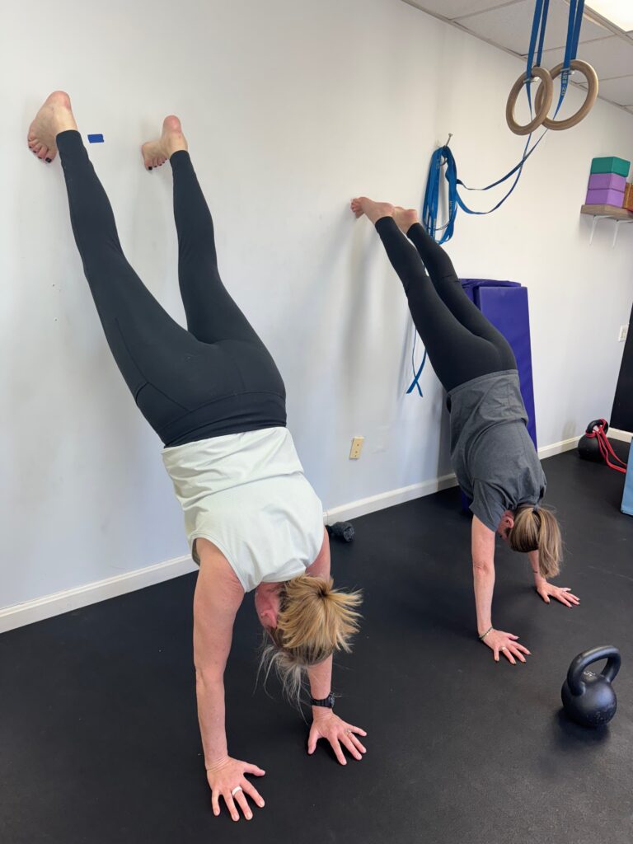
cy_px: 422
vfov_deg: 71.6
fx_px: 585
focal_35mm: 24
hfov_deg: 56.8
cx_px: 316
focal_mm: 6.76
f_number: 1.78
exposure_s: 1/120
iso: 100
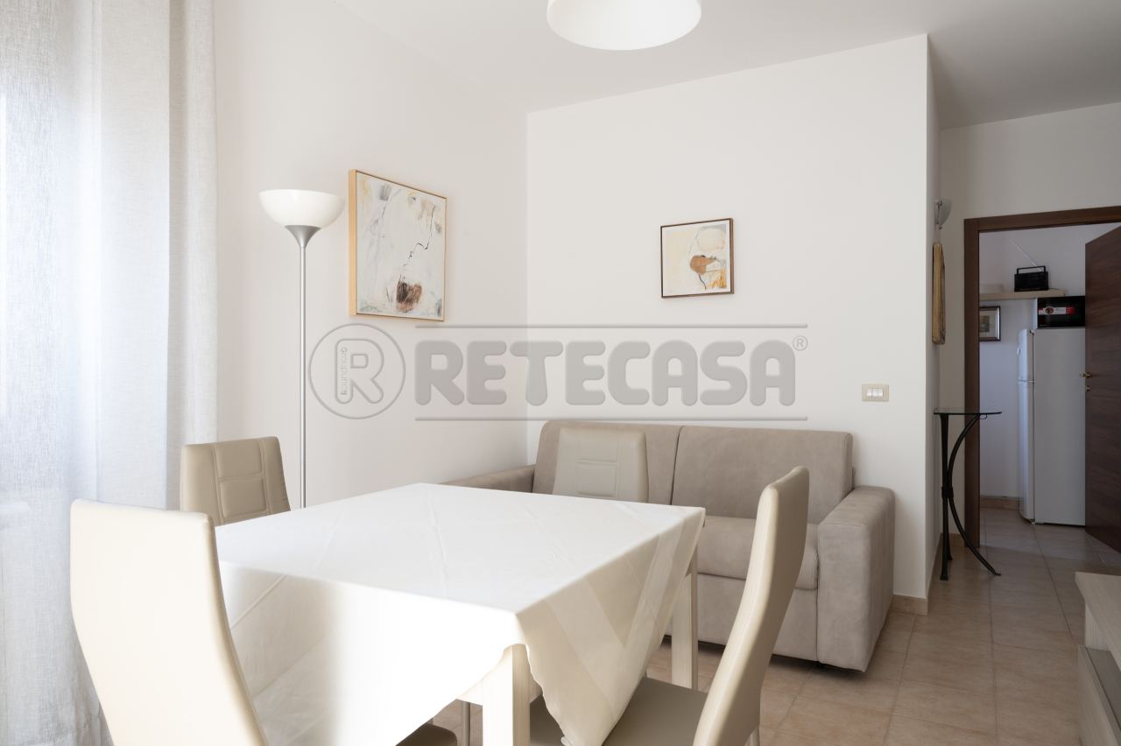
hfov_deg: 73.8
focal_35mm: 24
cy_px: 373
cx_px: 560
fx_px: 747
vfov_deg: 53.1
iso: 500
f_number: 11
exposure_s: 1/13
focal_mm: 24
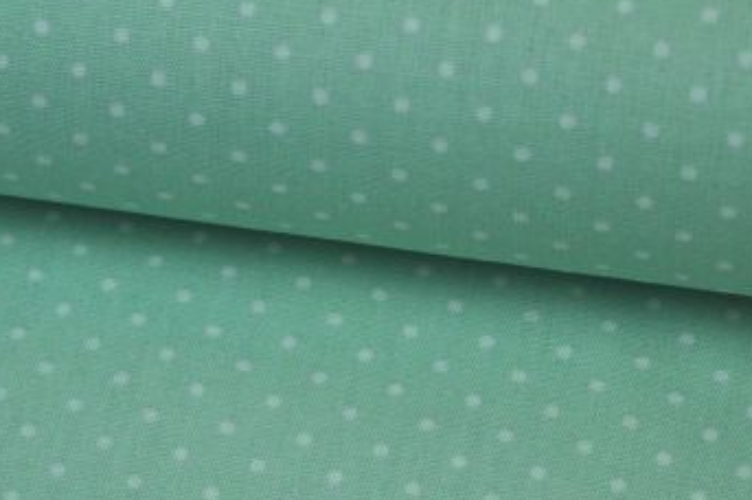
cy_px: 532
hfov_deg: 10.7
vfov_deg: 7.1
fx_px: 4010
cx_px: 237
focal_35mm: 192
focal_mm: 55
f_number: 5.6
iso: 250
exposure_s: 1/125
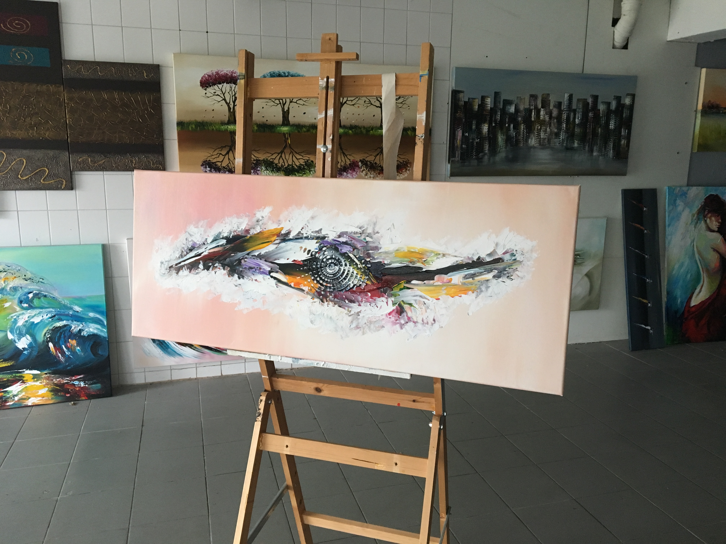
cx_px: 363
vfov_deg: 48.2
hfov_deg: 61.7
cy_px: 272
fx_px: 608
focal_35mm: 29
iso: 160
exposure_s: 1/33
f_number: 2.2
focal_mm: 4.15
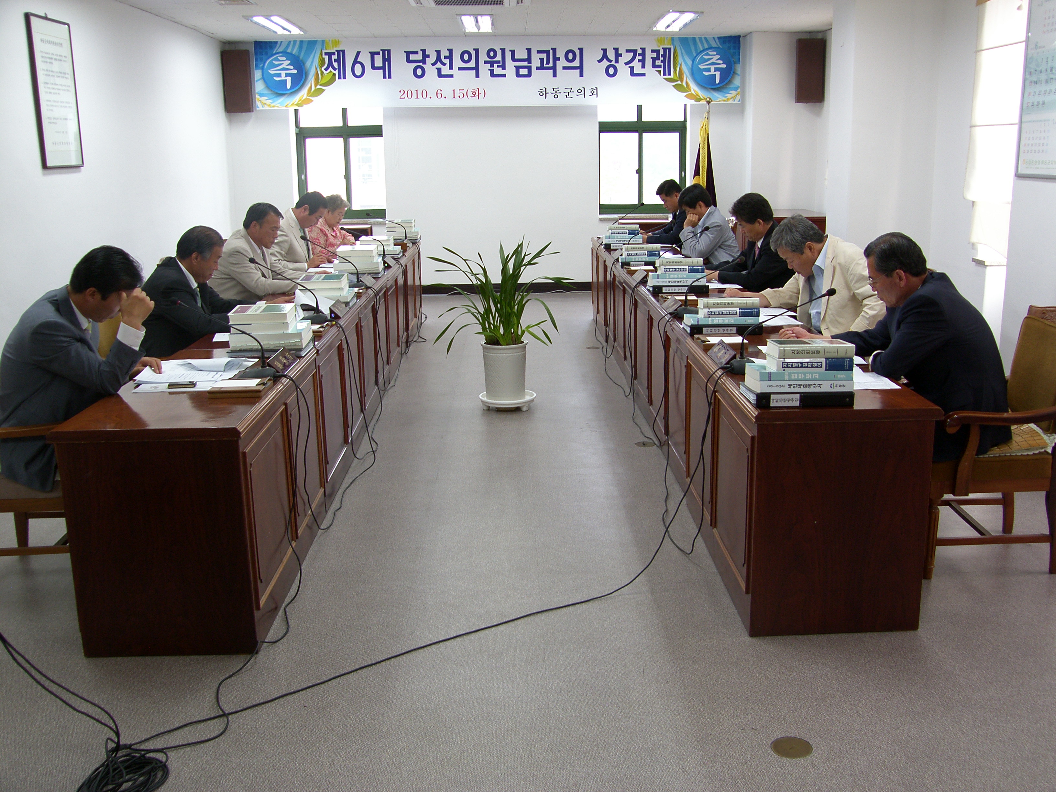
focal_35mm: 35
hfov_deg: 52.6
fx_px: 1068
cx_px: 528
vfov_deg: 40.7
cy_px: 396
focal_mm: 9
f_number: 2.5
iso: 64
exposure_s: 1/30
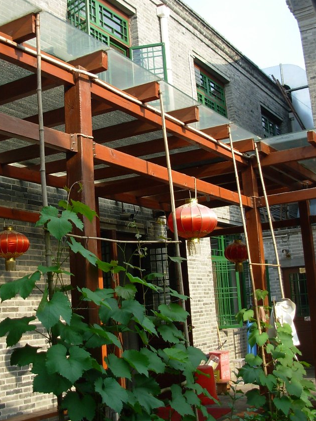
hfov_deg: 31.4
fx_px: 560
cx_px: 130
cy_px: 189
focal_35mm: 46
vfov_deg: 41.2
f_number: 2.9
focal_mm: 6.3
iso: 50
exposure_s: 1/279
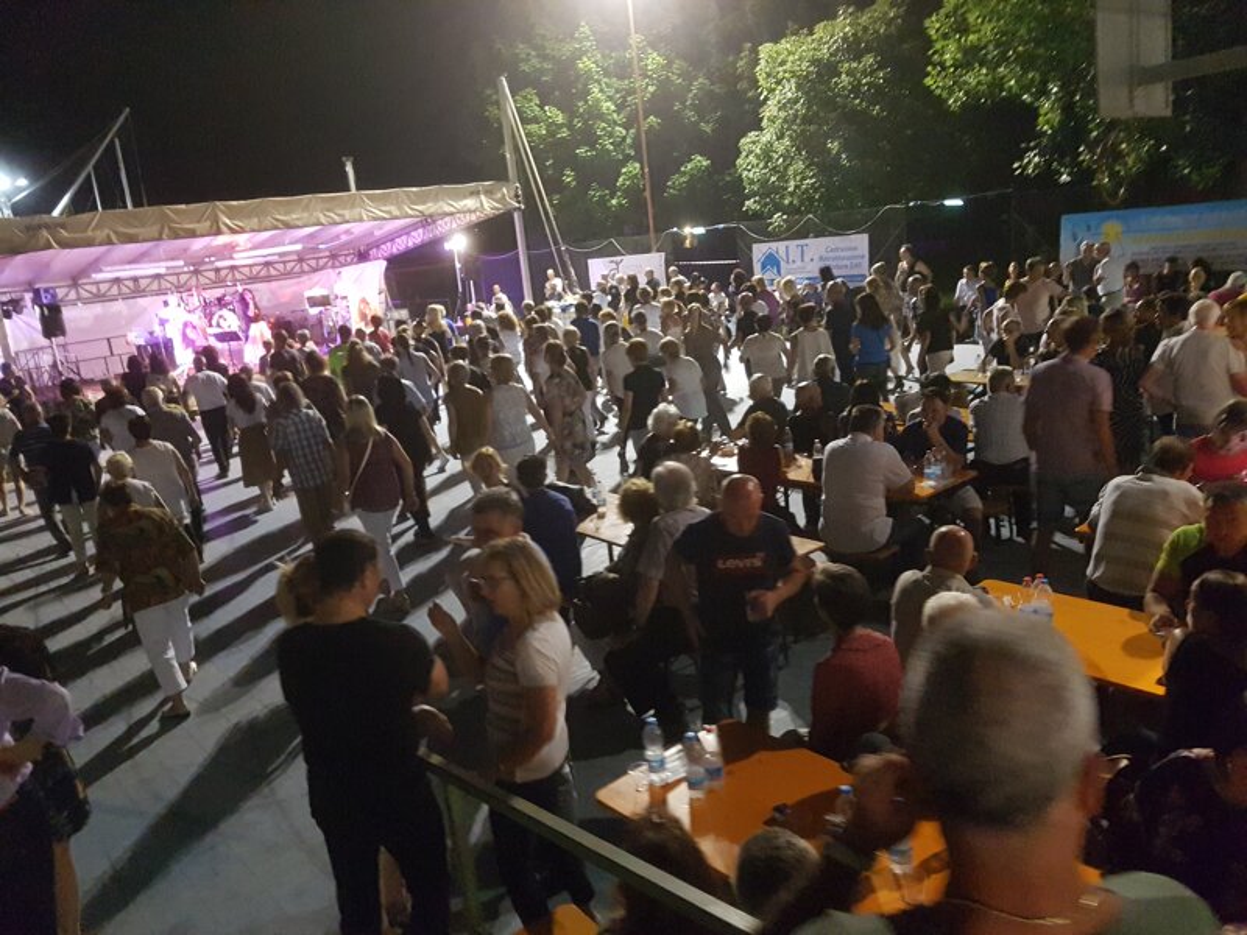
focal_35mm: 26
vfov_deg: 53.1
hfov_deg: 67.3
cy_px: 468
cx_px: 624
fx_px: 937
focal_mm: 4.2
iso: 1000
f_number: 1.7
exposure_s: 1/33
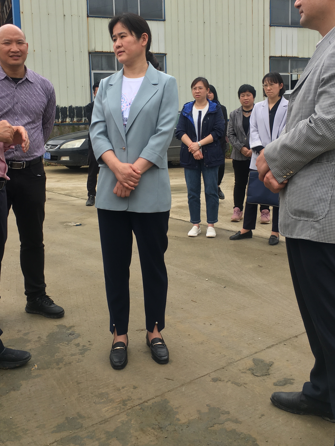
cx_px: 152
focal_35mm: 39
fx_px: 503
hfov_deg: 36.8
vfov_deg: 47.5
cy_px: 170
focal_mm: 4.15
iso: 25
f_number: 2.2
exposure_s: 1/460
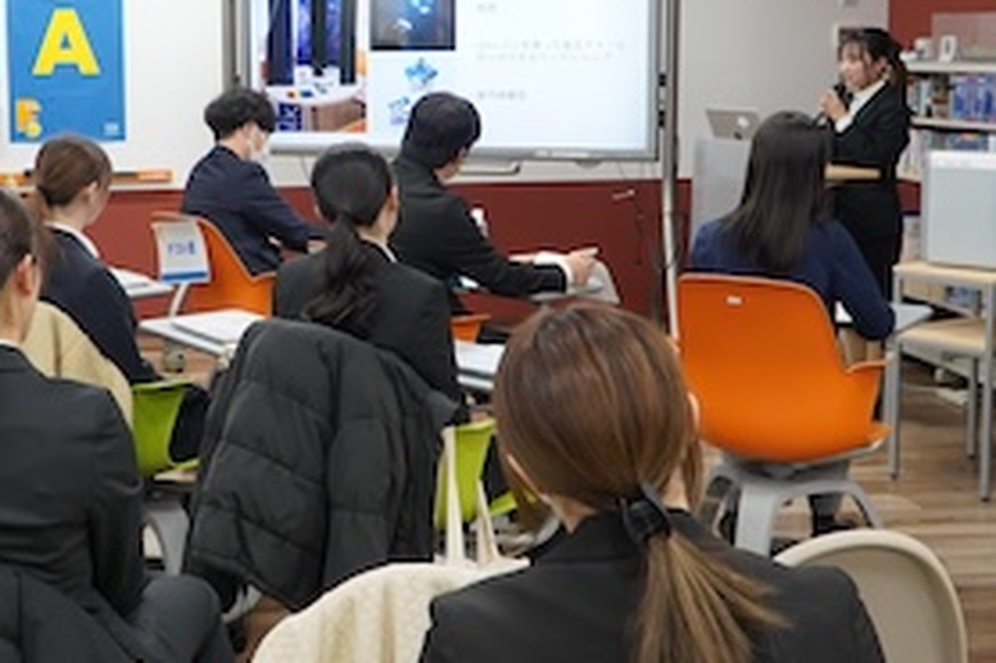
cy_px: 199
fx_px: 1493
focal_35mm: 54
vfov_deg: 24.8
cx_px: 269
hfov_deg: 36.2
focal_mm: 20
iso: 1250
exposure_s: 1/160
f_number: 4
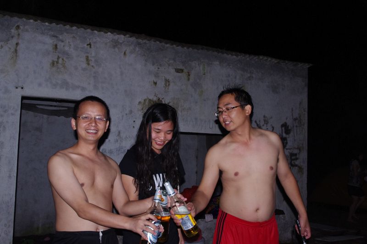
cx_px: 184
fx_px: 397
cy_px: 122
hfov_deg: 49.6
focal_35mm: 39
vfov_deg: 34.2
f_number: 8
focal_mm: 26.25
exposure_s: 1/25
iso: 1600
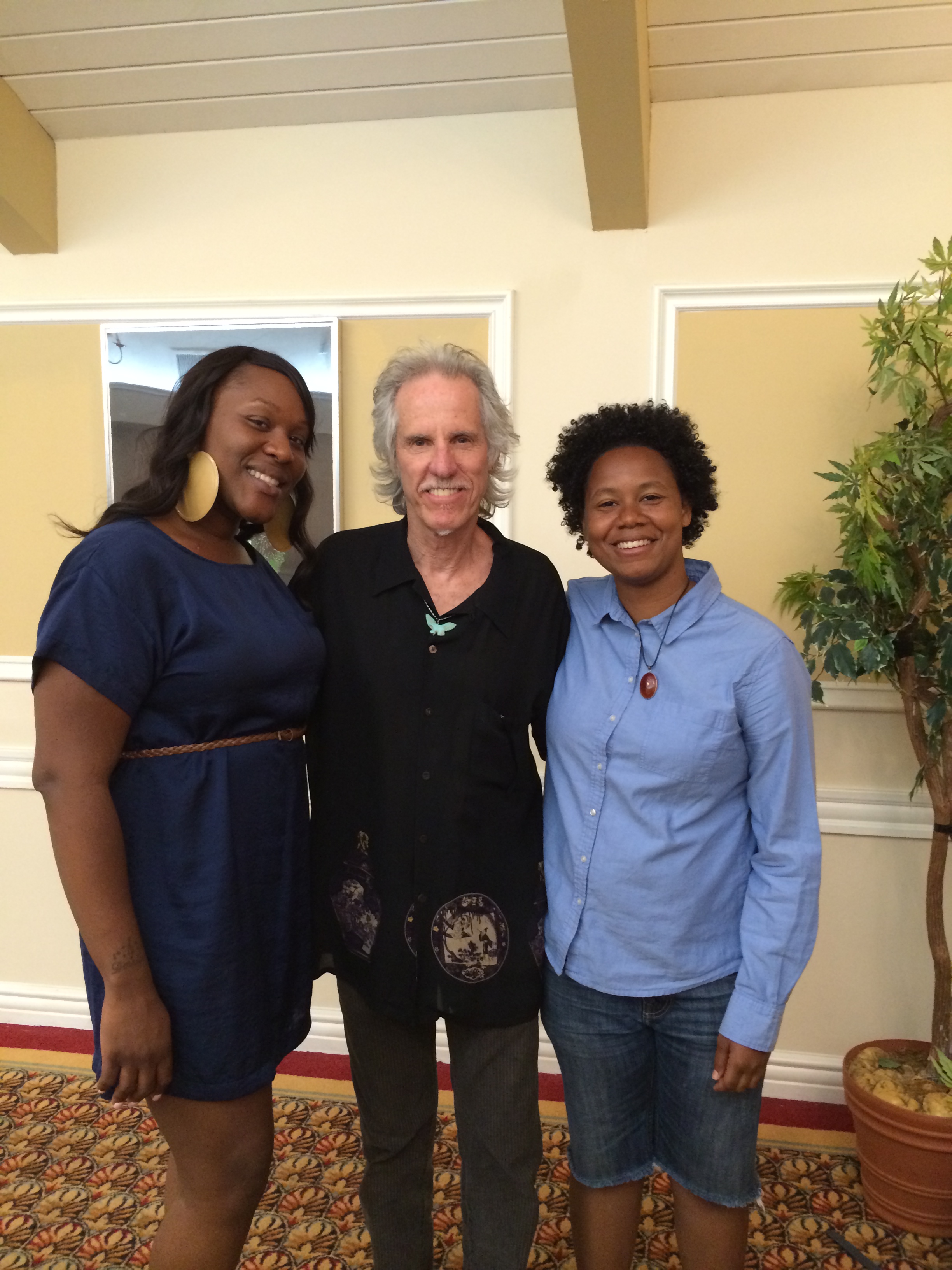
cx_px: 476
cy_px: 635
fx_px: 1100
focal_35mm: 30
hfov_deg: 46.8
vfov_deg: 60.0
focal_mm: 4.12
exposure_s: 1/17
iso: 320
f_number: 2.2
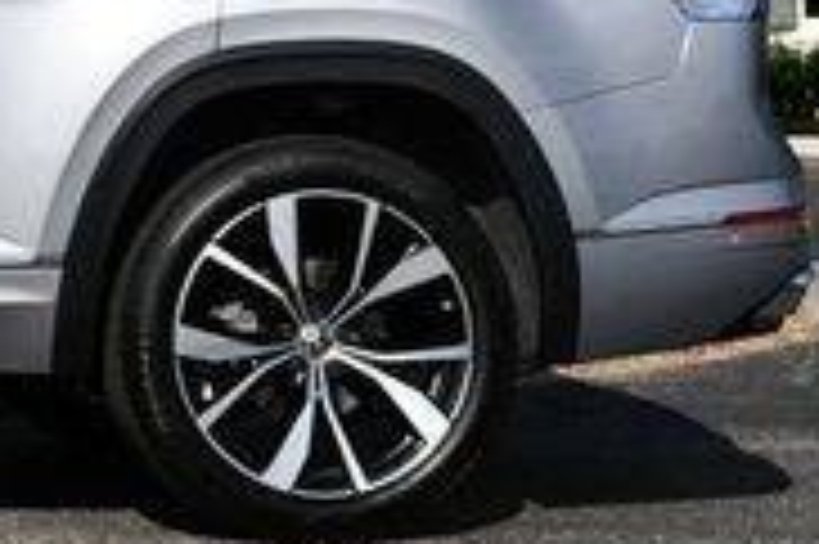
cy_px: -229
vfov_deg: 8.7
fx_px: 3523
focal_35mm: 155
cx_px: -450
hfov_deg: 12.5
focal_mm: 22
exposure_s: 1/320
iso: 100
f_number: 9
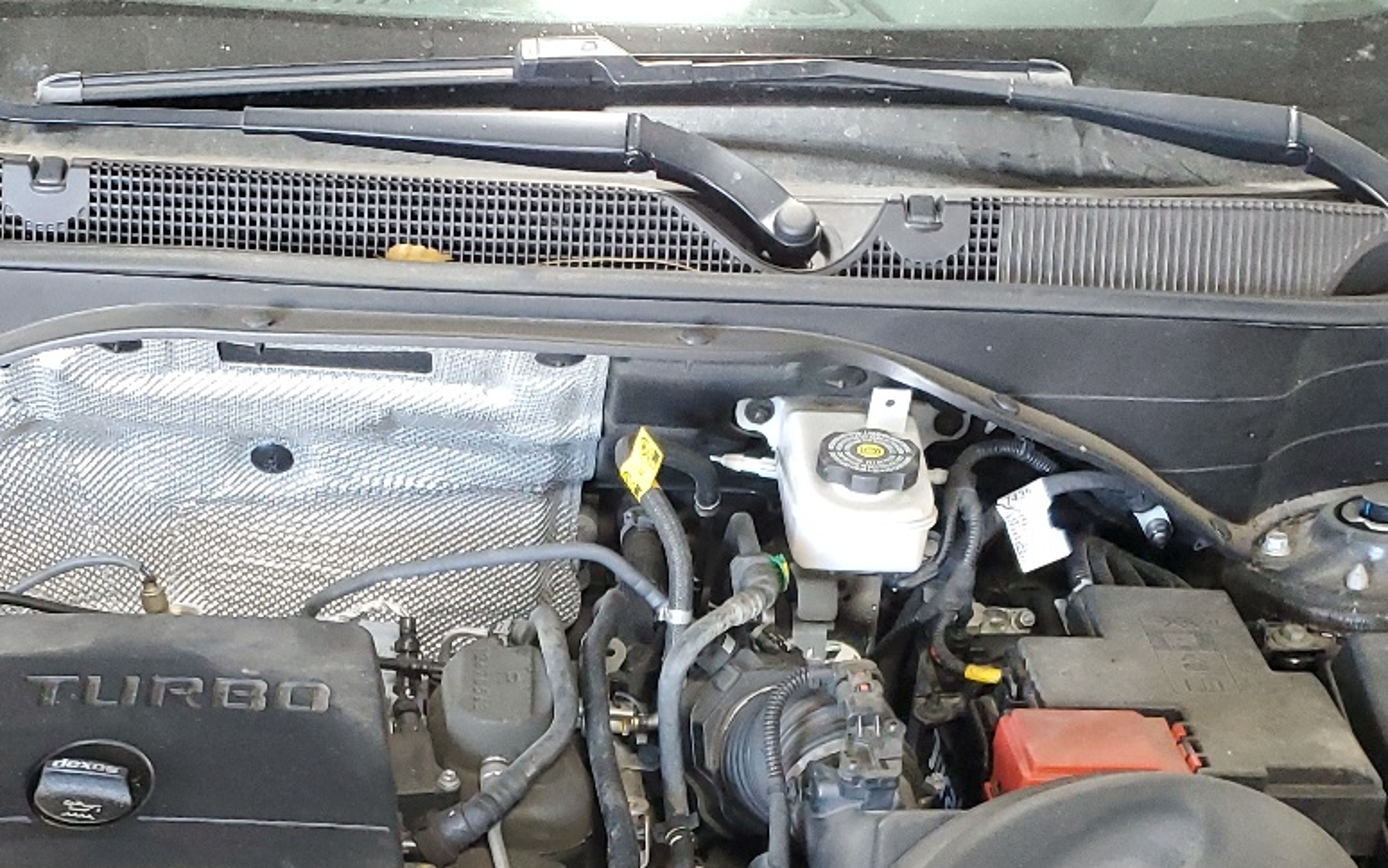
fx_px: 2156
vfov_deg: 21.5
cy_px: 977
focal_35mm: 57
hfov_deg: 35.4
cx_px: 475
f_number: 1.5
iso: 292
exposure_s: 1/30
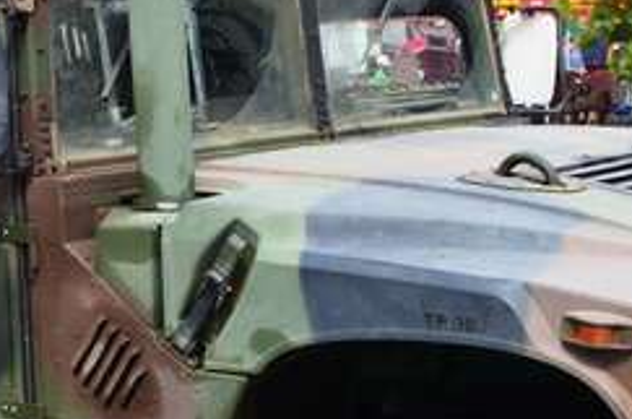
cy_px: 221
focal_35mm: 89
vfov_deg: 15.3
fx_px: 1559
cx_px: 216
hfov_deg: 22.8
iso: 400
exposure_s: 1/100
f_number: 9
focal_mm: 18
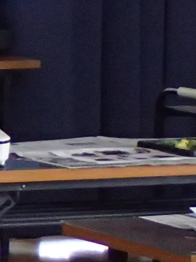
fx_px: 2641
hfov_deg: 4.0
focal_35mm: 350
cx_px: -496
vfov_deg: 5.6
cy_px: -7
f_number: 3.5
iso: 800
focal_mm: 10.29
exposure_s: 1/40
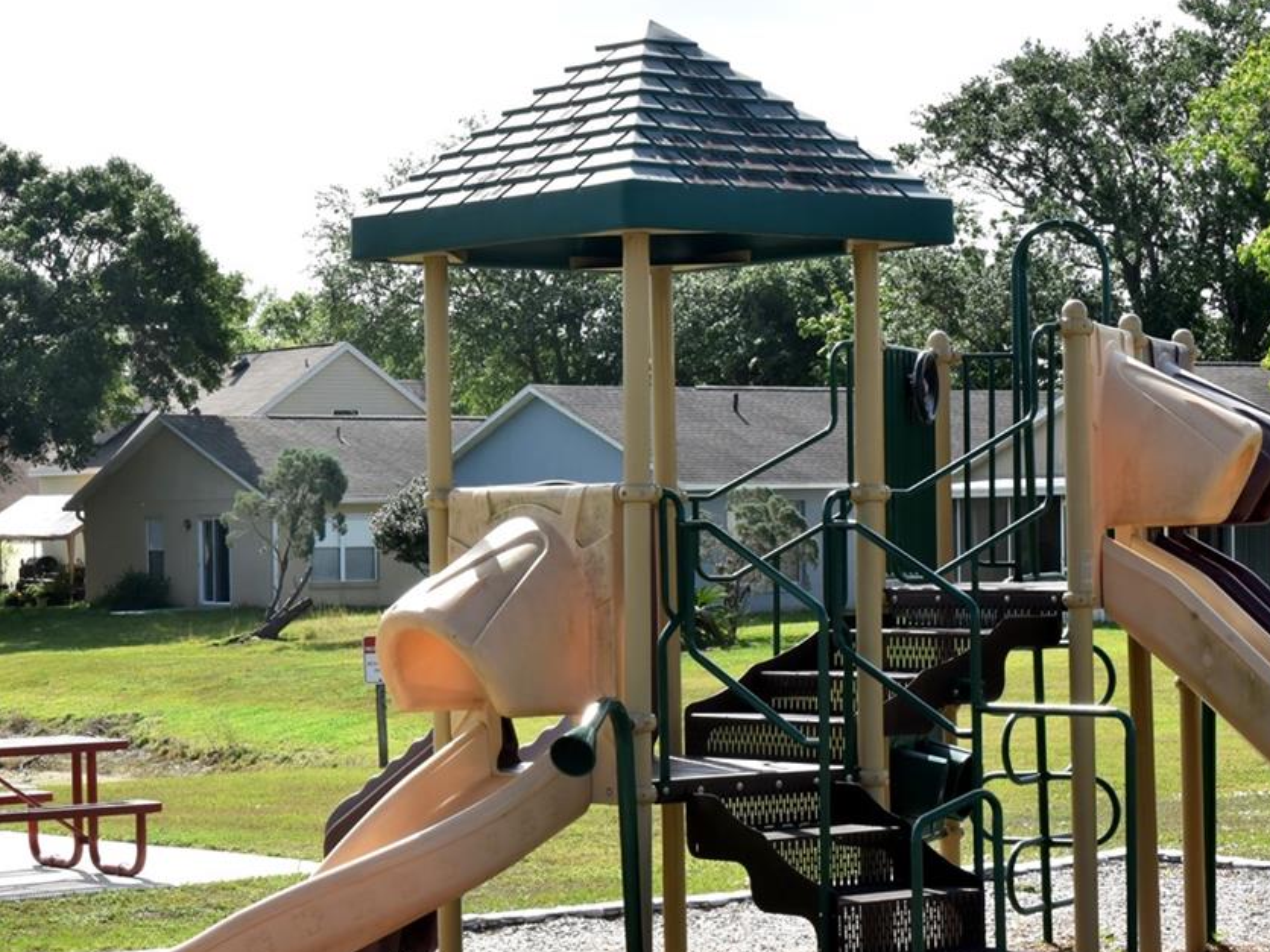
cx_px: 387
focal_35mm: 92
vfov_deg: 16.0
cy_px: 581
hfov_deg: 21.2
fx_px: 3375
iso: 800
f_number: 22
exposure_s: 1/180
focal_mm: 50
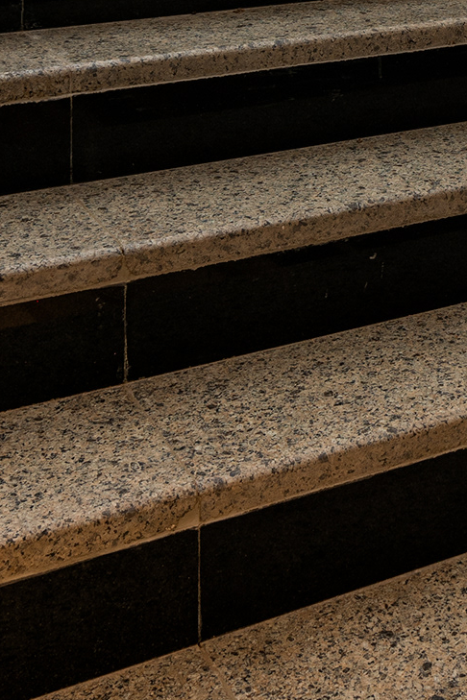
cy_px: -200
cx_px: 580
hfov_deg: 17.2
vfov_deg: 23.9
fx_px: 1459
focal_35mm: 75
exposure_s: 1.6
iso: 80
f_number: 8
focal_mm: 19
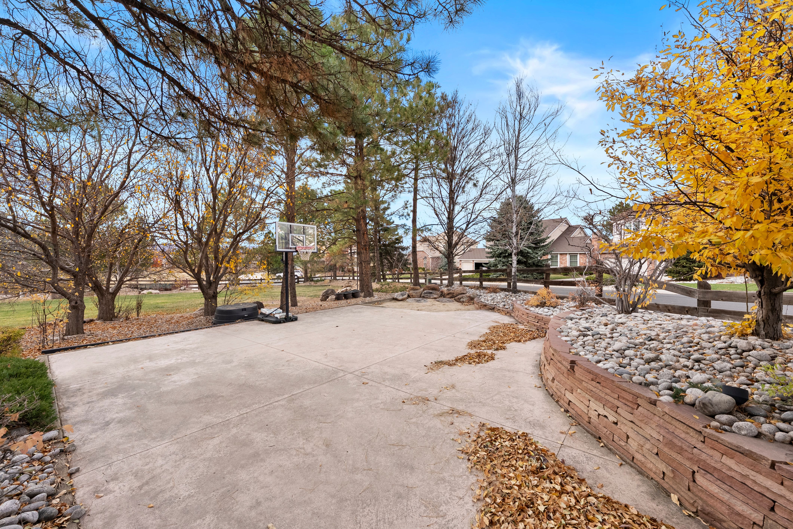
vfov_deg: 81.3
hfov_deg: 104.2
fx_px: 309
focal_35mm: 14
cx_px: 396
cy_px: 264
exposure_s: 1/160
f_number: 8
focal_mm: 14
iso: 640
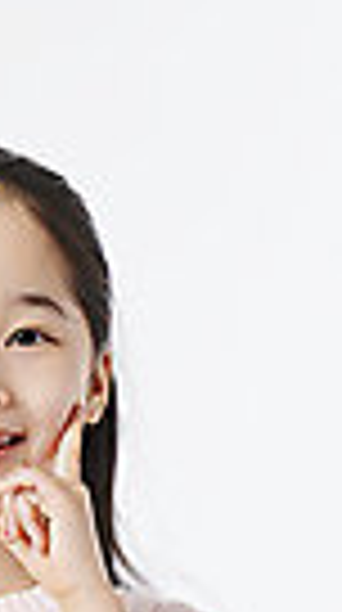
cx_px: -302
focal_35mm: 371
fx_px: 6011
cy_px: 711
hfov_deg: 3.2
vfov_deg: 5.8
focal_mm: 80
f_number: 11
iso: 100
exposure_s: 1/125
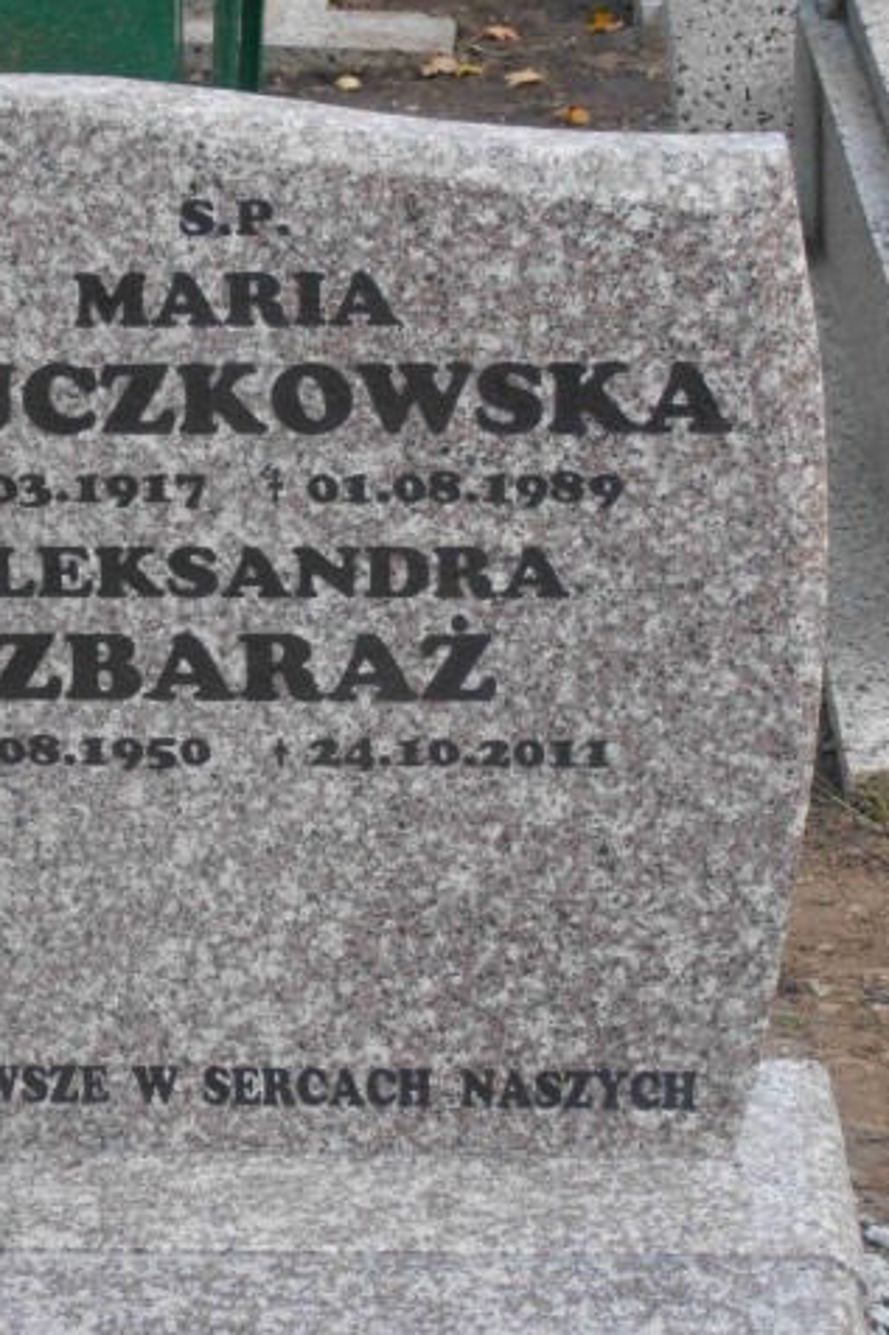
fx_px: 4559
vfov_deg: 16.7
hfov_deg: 11.1
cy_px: 665
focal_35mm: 123
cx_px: 146
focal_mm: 15.51
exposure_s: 1/100
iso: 80
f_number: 5.1
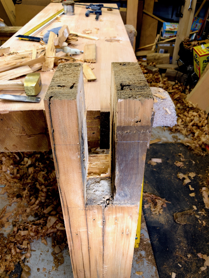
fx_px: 225
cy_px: 139
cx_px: 104
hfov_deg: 49.7
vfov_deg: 63.4
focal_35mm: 28
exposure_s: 1/30
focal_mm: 3.99
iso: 25
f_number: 1.8
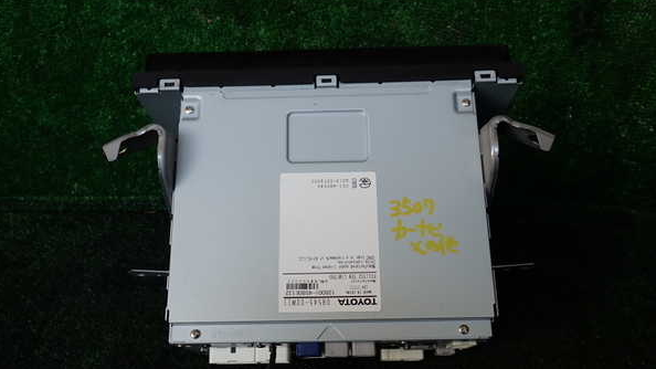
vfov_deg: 35.5
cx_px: 327
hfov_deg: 59.5
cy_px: 215
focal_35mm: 33
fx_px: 574
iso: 100
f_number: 3.2
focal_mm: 5.4
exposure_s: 1/80
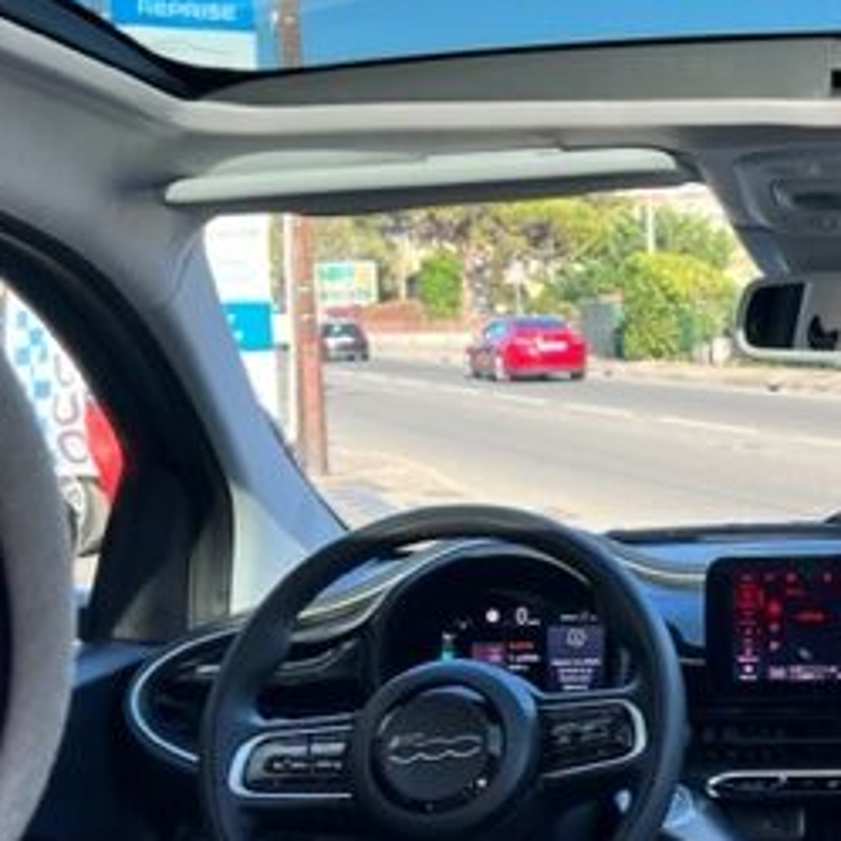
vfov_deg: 29.1
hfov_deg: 27.4
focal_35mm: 59
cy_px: 422
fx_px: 1622
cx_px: 841
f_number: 1.5
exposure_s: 1/639
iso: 50
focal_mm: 5.7
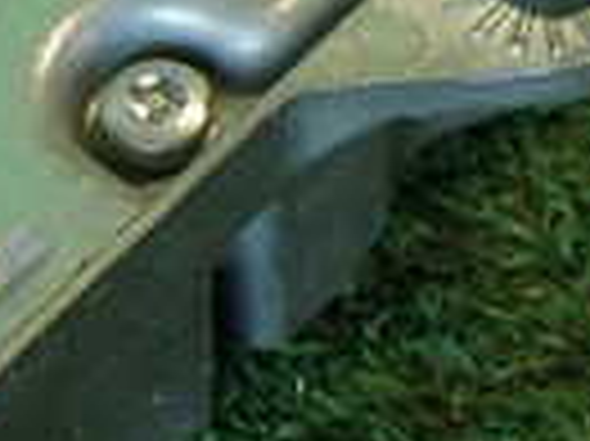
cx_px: -369
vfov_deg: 10.1
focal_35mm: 147
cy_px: 180
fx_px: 2503
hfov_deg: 12.6
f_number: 2.4
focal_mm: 5.79
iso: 200
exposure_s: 1/50
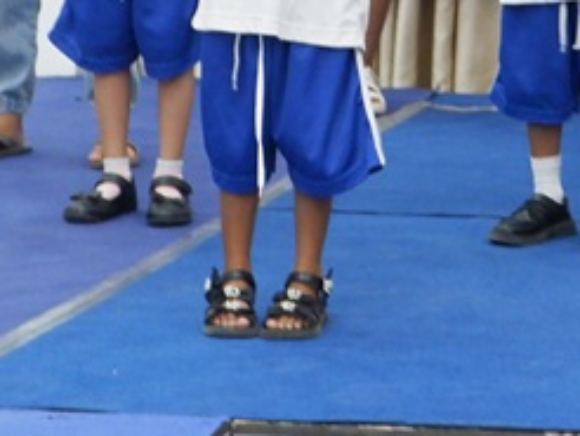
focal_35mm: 164
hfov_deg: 11.5
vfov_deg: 8.6
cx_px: 865
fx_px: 2751
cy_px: -452
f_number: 4.4
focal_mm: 23.5
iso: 2000
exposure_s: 1/50
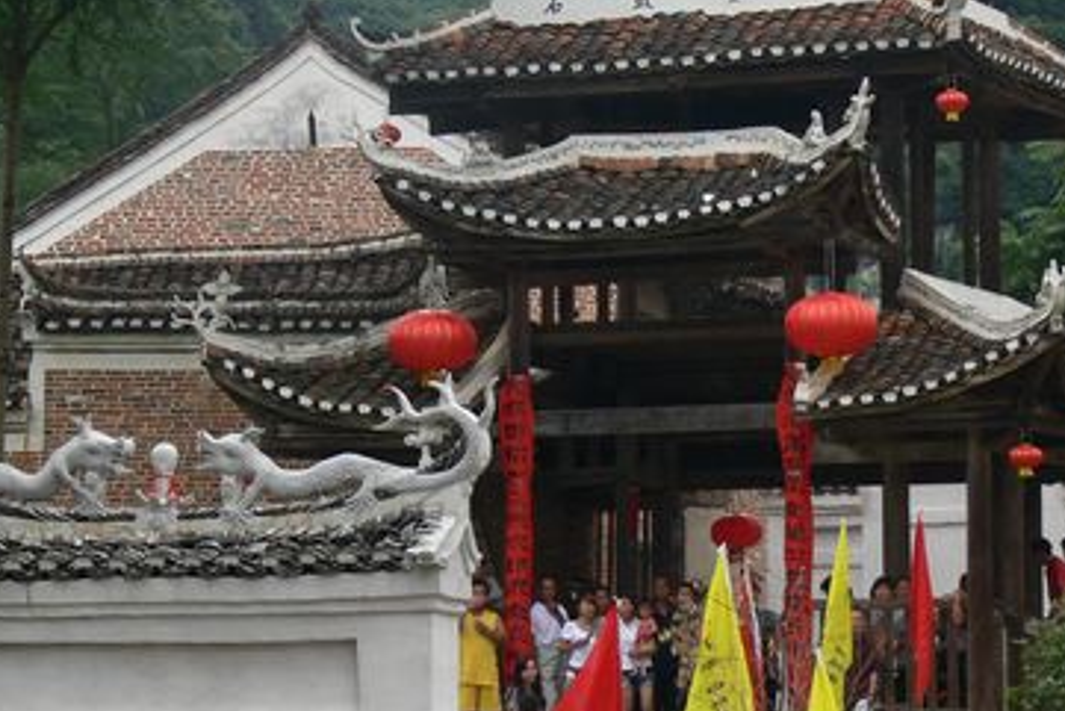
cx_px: 575
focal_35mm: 157
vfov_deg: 8.7
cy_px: 249
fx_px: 4646
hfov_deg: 13.1
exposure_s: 1/100
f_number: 4
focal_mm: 18.1
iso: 80
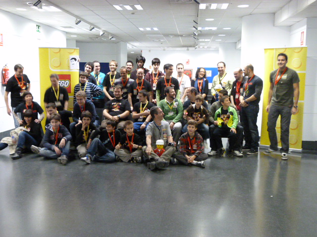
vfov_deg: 36.8
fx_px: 357
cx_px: 158
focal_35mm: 39
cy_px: 118
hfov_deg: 47.9
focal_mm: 7
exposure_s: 1/15
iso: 1000
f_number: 3.1
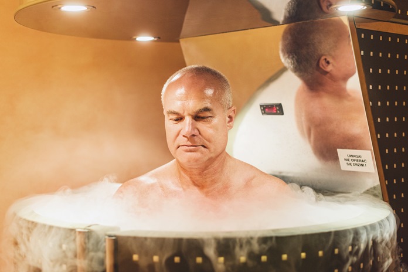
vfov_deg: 27.0
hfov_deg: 39.6
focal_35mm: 50
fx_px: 567
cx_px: 204
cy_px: 136
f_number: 2.5
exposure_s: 1/200
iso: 1000
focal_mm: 50
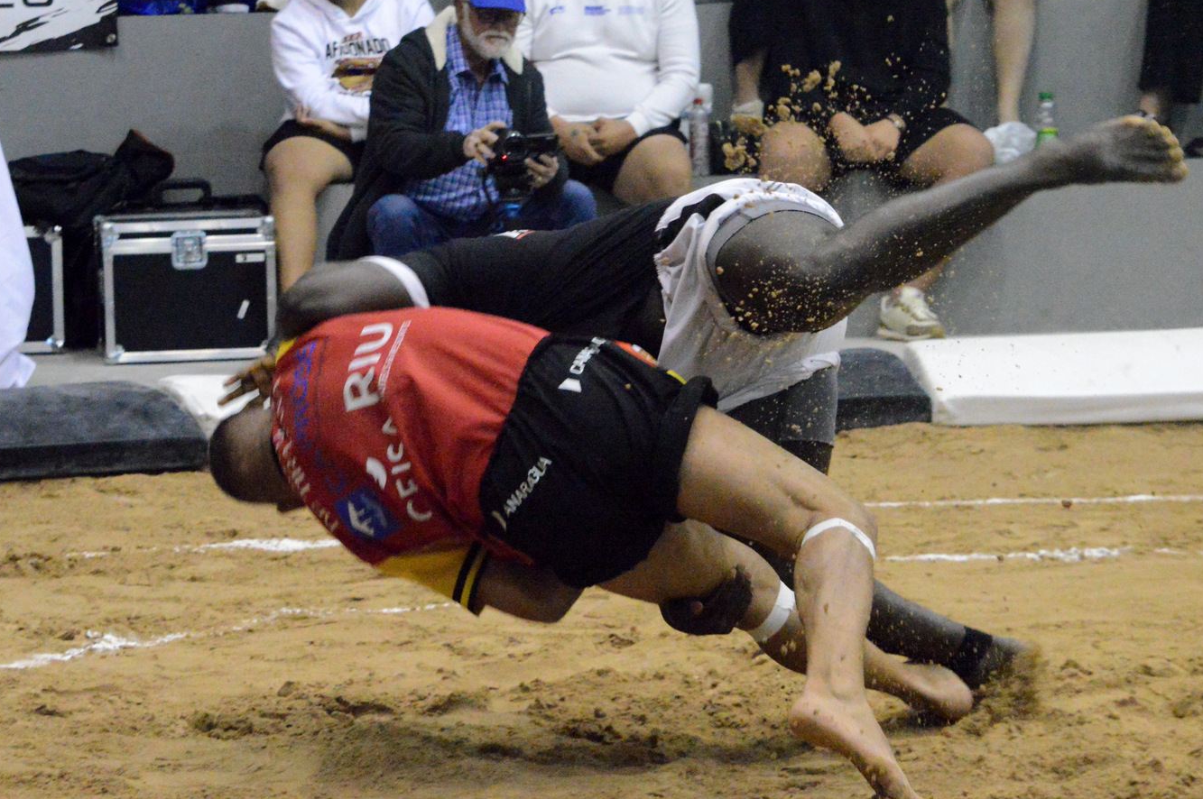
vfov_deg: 10.1
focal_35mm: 135
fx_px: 4507
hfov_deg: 15.2
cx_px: 584
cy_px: 384
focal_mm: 80
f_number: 8
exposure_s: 1/250
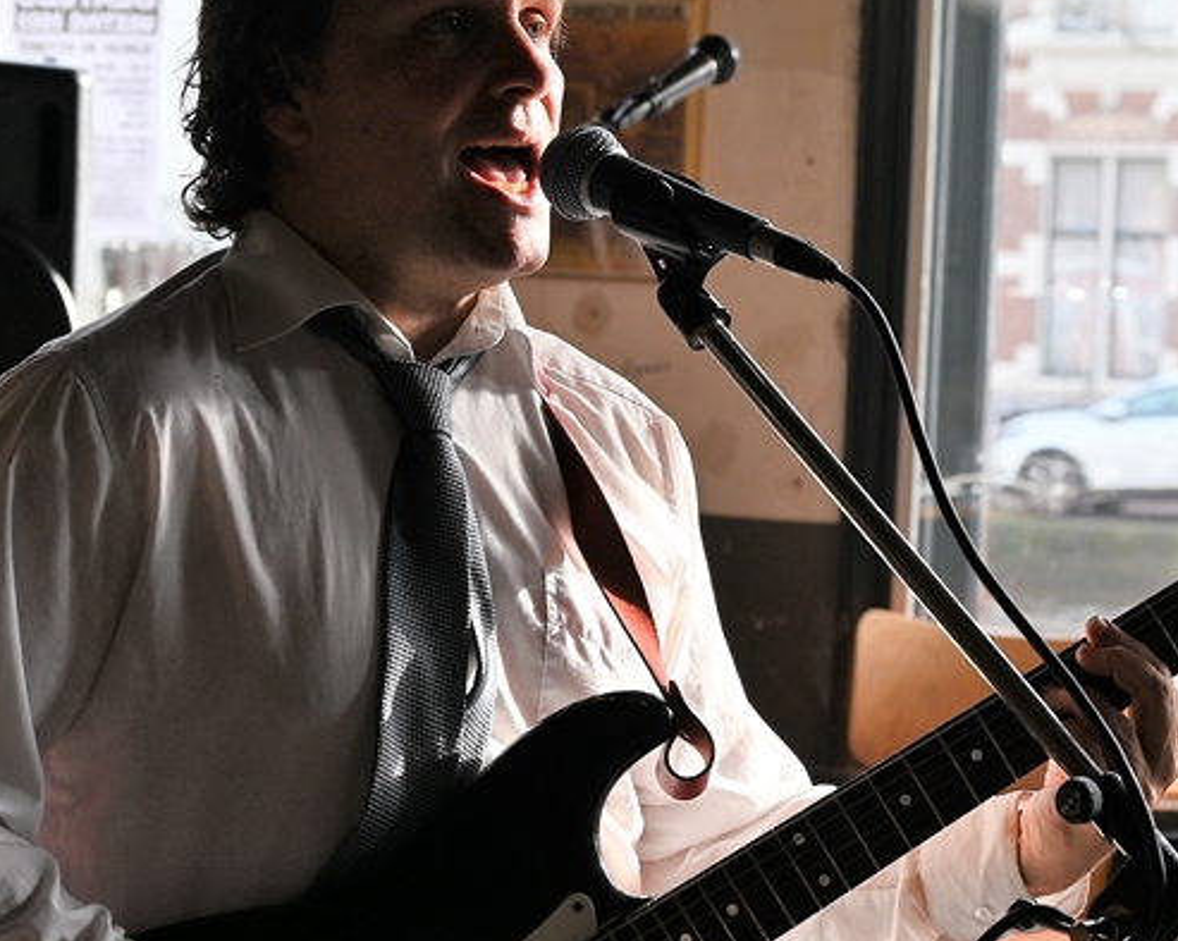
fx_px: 3799
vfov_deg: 14.1
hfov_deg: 17.6
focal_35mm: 109
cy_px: 602
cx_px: 673
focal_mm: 53
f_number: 5.6
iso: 320
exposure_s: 1/250
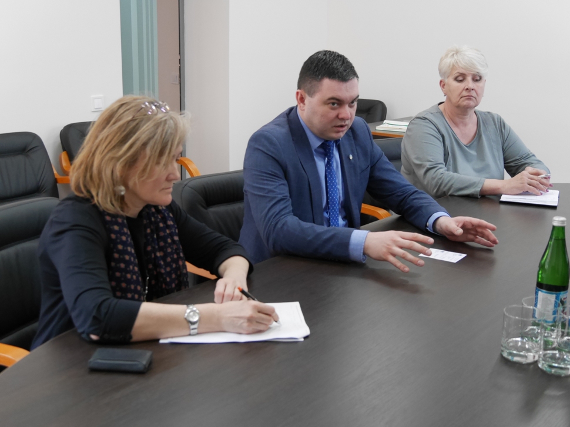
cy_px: 214
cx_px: 285
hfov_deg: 39.7
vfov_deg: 30.3
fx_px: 790
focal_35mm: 48
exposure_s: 1/125
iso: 1600
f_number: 4.1
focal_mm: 24
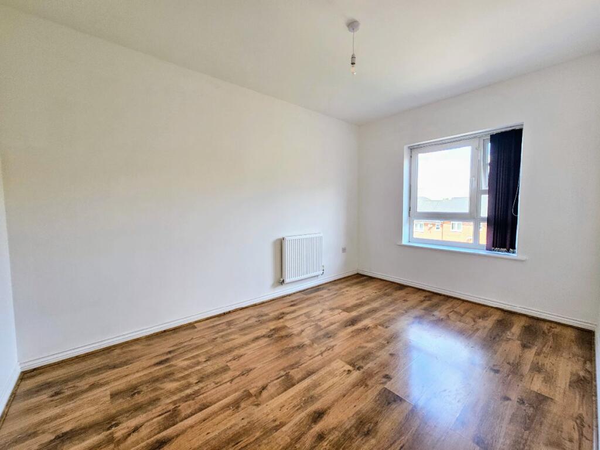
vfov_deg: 89.9
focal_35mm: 13
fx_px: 225
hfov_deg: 106.2
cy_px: 225
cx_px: 300
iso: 50
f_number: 2.2
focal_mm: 2.2
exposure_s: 1/50
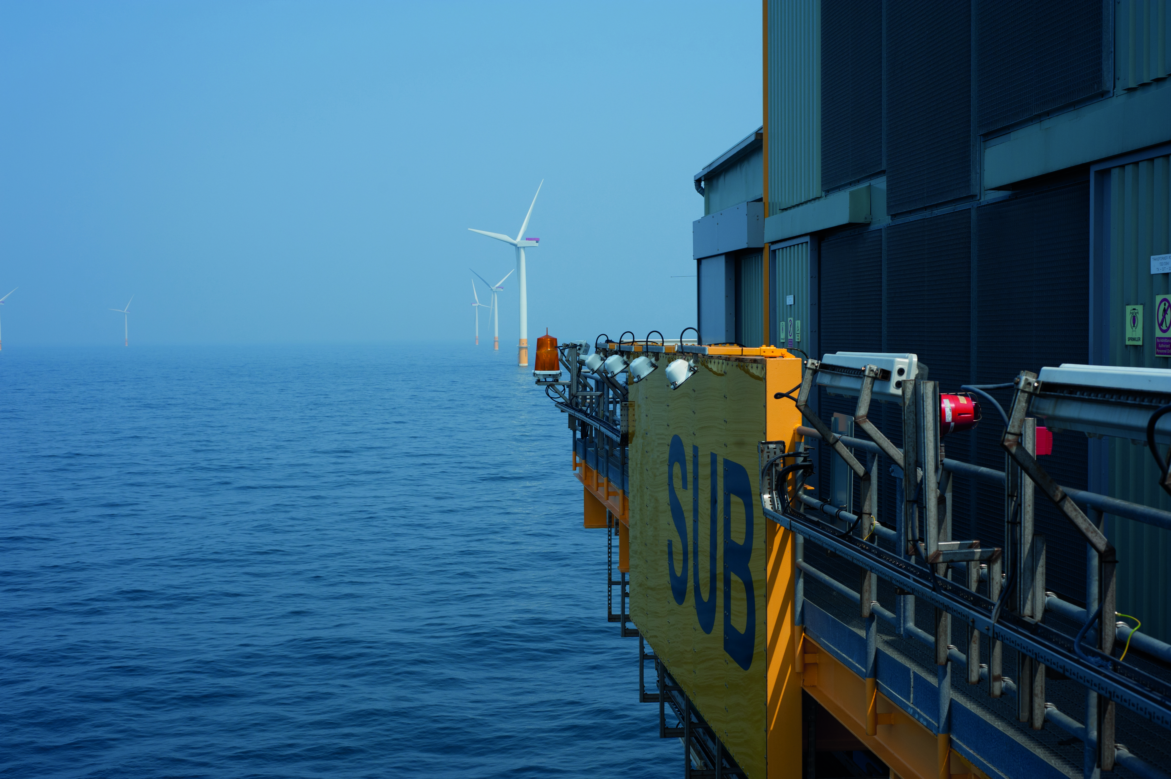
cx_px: 586
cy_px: 390
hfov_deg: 39.6
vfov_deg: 27.0
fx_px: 1625
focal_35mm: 50
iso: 200
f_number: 8
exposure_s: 1/1000
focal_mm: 50
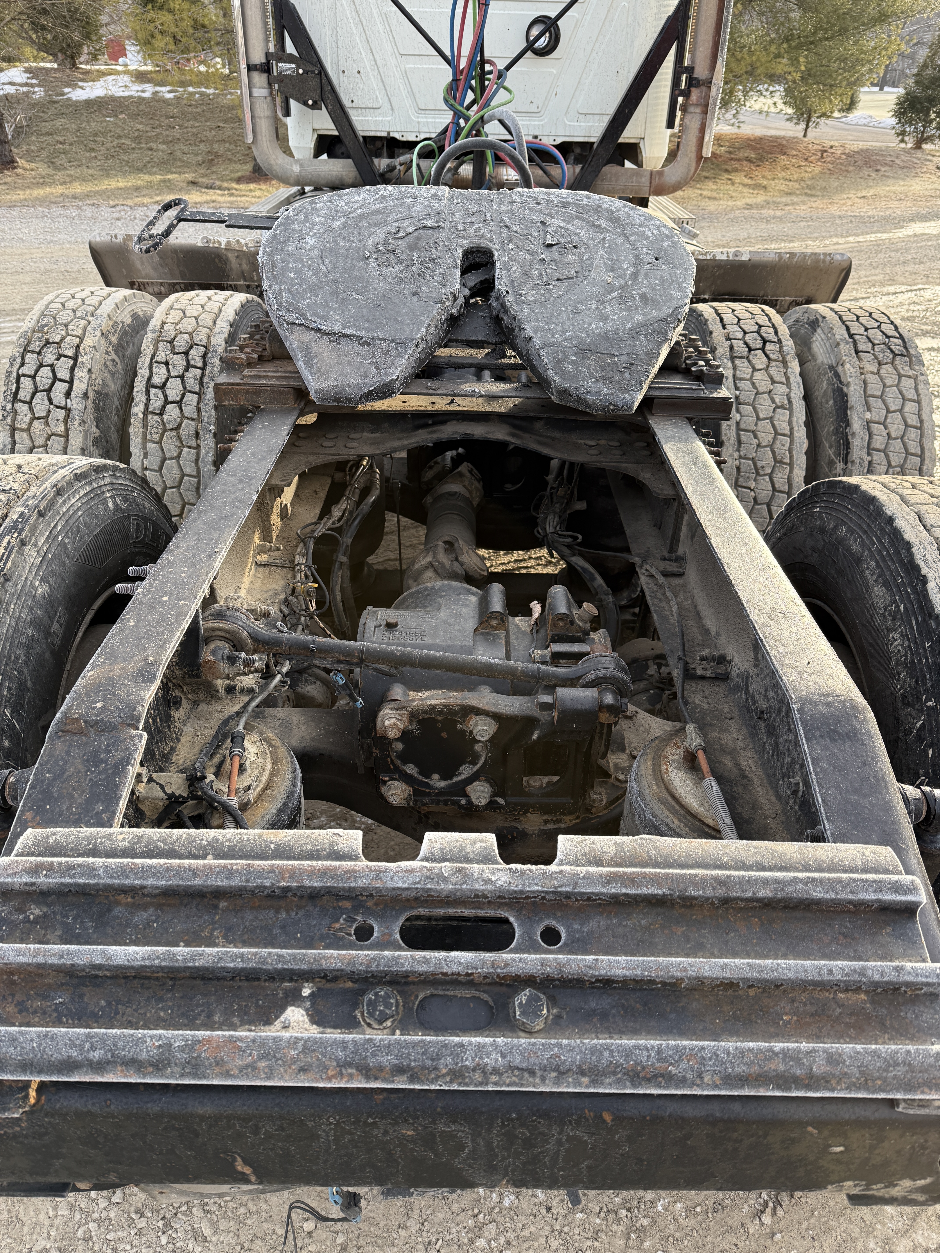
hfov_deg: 56.8
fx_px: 869
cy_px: 626
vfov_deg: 71.6
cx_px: 470
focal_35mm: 24
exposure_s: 1/551
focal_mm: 6.76
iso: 100
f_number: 1.78
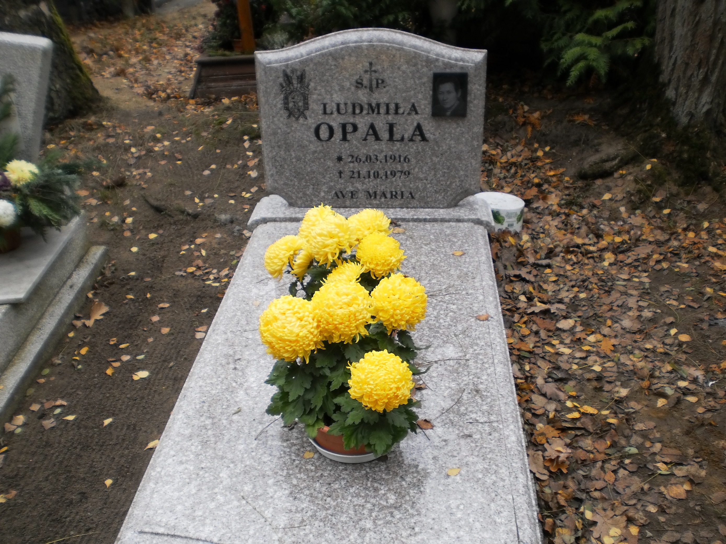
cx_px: 363
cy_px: 272
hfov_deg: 51.4
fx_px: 755
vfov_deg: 39.7
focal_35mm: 36
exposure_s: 1/100
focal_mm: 6.3
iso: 100
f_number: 3.1
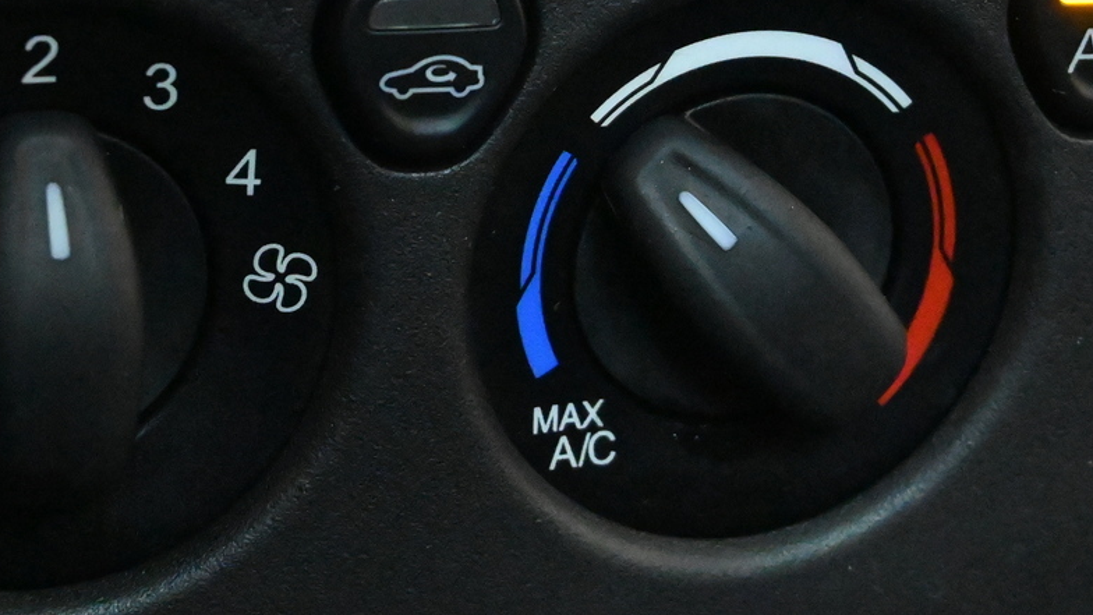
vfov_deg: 8.3
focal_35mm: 146
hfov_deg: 14.7
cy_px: 222
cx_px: 651
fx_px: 4234
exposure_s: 1/80
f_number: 6
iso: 14400
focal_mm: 45
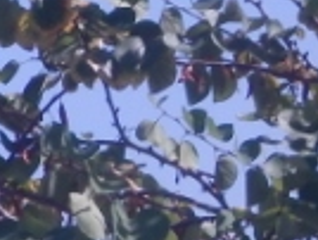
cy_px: 768
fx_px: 4841
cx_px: -888
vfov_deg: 2.8
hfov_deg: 3.6
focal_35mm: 526
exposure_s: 1/1500
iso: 125
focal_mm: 12.3
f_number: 4.1
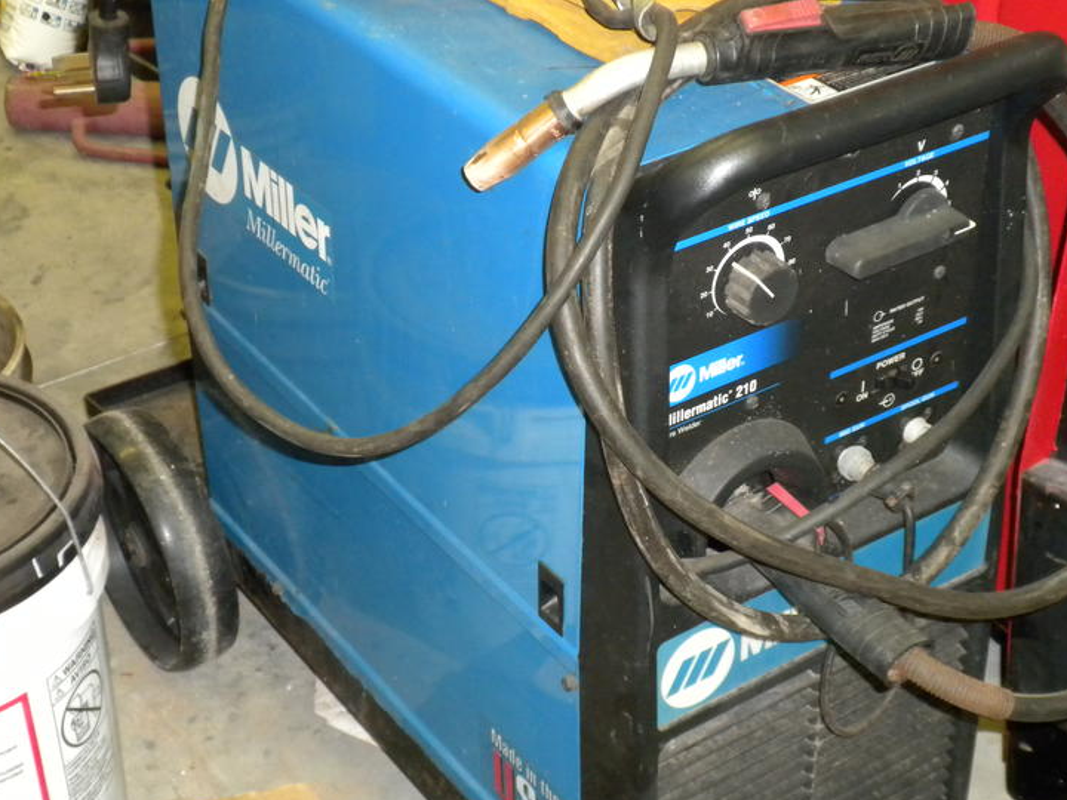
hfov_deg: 29.8
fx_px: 2004
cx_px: 578
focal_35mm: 65
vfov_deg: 22.6
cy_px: 441
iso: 400
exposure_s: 1/30
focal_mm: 9.1
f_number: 4.3
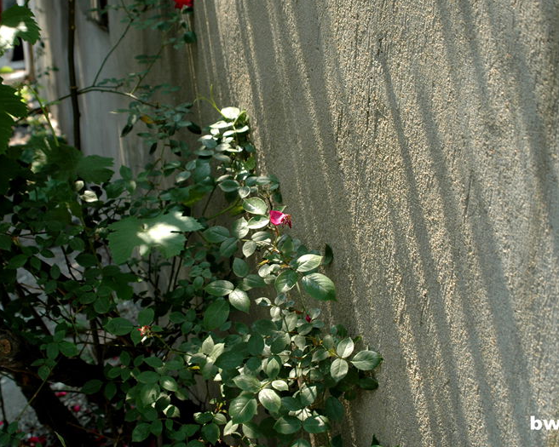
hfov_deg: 38.7
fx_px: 794
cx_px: 256
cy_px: 224
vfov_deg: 31.5
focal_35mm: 48
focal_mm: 28
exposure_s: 1/100
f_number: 5.6
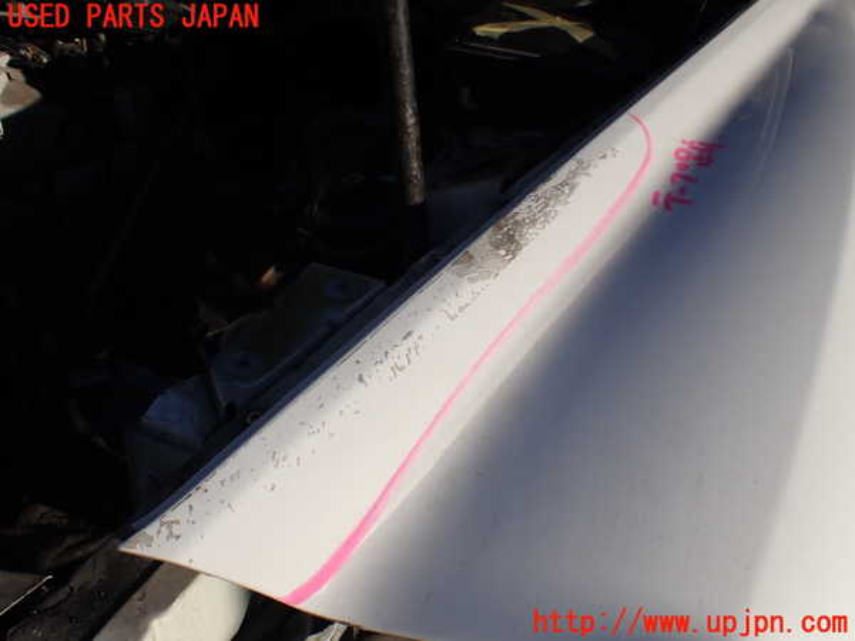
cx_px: 428
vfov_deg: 46.8
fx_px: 741
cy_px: 320
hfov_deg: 60.0
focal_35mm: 30
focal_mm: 5.4
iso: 100
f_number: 9
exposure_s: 1/250
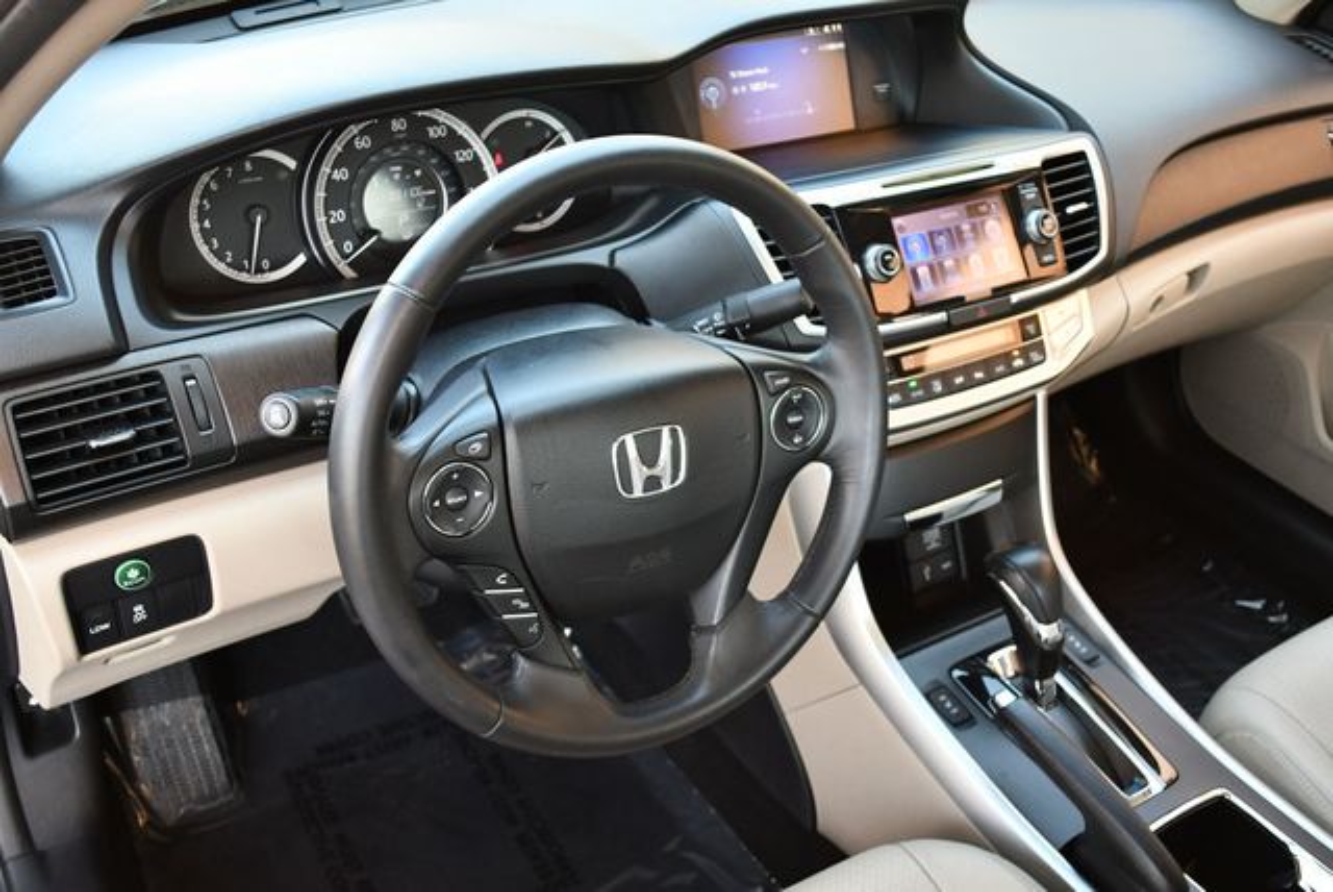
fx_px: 1334
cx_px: 666
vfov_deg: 36.9
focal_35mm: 36
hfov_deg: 53.1
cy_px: 446
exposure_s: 1/200
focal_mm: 18
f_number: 3.5
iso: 800
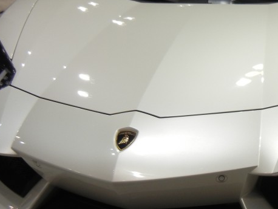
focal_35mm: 76
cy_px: 63
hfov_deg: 24.6
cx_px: 273
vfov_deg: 19.3
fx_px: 611
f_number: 3.6
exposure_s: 1/79.5
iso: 160
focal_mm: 6.2
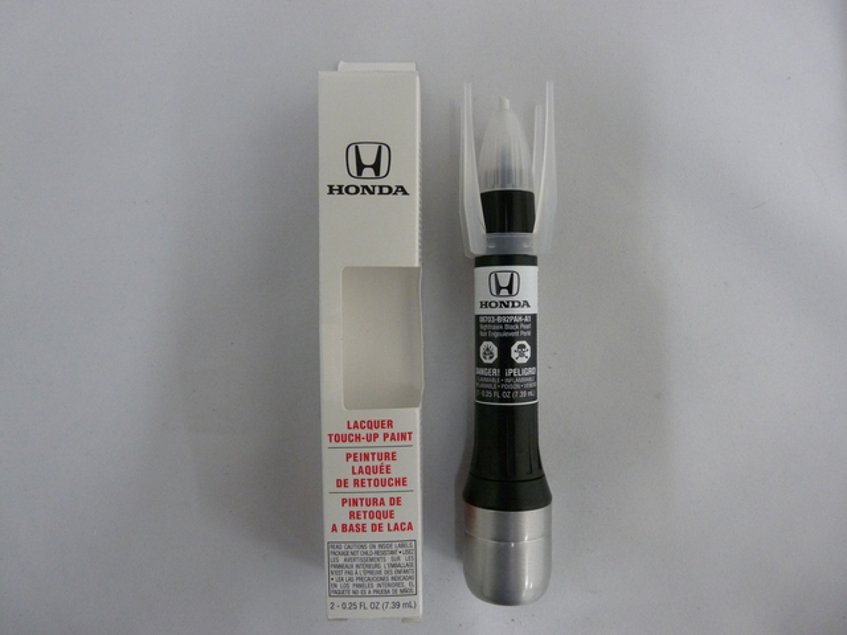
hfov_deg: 65.3
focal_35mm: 27
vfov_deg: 51.4
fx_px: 661
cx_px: 424
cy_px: 318
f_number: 2.8
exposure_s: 1/30
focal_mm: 4.8
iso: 320
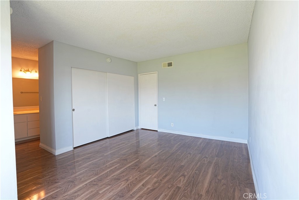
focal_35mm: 16
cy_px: 100
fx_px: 133
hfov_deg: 96.7
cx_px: 150
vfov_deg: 73.8
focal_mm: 16
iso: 100
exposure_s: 1/3
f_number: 8
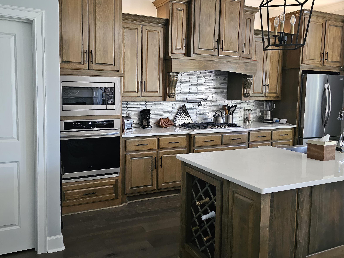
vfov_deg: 46.7
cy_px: 116
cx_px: 155
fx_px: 298
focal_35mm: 30
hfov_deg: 59.8
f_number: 1.7
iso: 1250
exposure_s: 1/170
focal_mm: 6.3
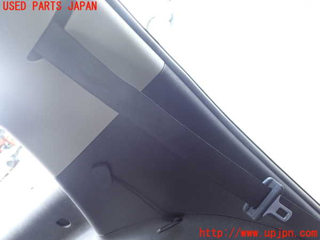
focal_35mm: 30
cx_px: 160
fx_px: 277
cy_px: 120
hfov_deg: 60.0
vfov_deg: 46.8
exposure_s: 1/30
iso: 200
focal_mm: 5.4
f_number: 2.3
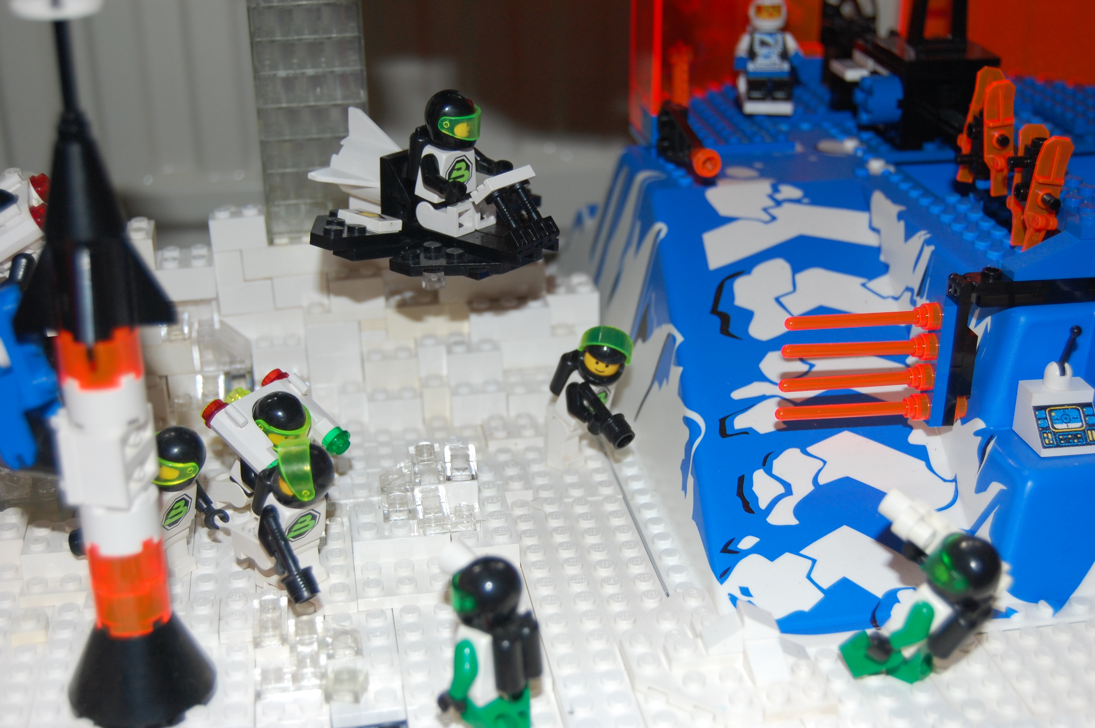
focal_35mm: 52
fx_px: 1595
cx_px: 548
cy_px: 364
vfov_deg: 25.7
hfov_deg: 37.9
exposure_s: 1/60
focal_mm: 35
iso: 400
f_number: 4.8
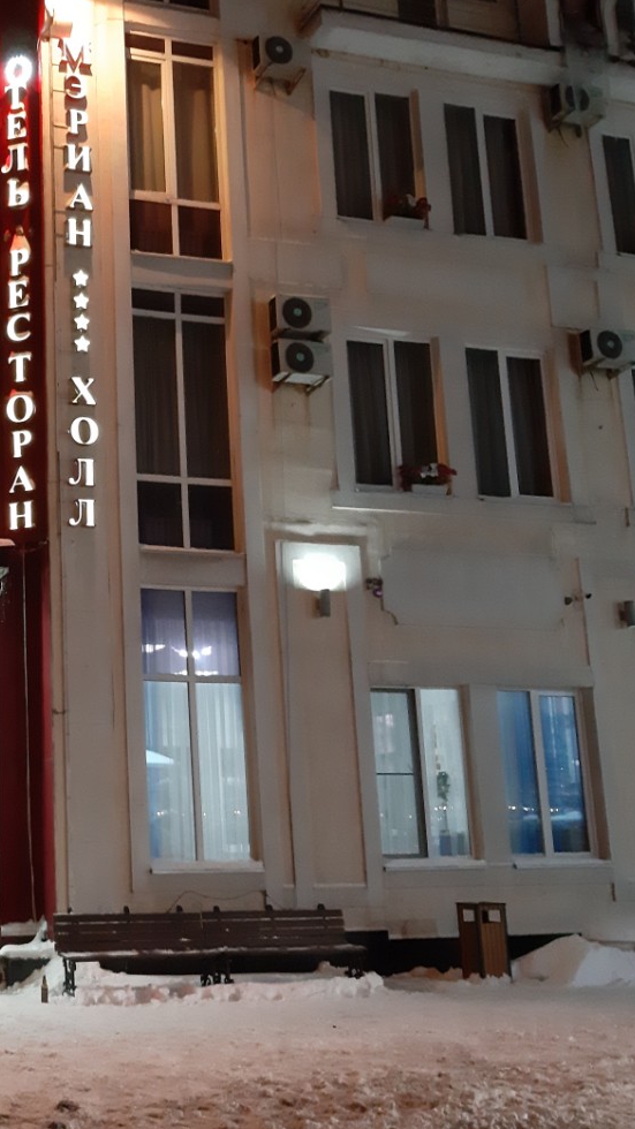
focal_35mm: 40
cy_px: 568
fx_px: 1198
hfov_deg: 27.8
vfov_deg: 50.5
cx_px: -9
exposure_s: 1/25
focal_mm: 3.93
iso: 640
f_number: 1.7
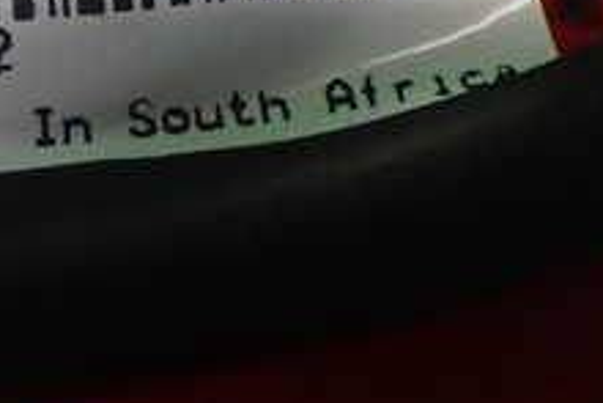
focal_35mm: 85
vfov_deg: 15.7
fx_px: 1425
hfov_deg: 23.0
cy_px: -38
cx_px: 8
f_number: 2.3
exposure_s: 1/125
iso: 640
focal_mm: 5.4
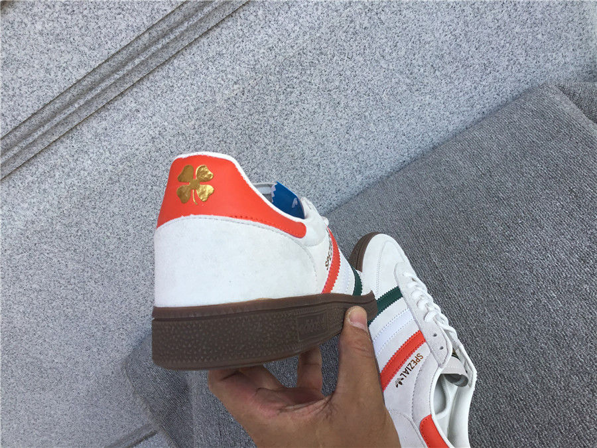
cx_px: 298
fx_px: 535
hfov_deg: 58.4
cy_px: 224
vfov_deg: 45.4
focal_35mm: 31
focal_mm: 3.3
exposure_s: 1/522
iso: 25
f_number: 2.4
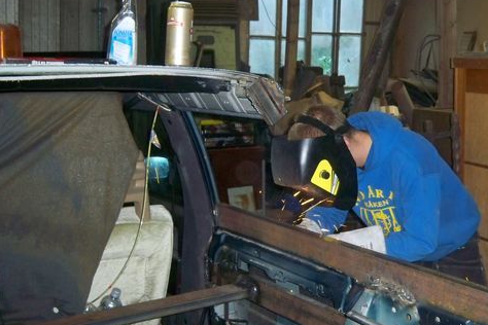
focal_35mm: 50
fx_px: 678
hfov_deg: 39.3
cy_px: 140
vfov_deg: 27.0
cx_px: 309
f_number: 3.1
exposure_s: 1/30
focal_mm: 7.9
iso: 320
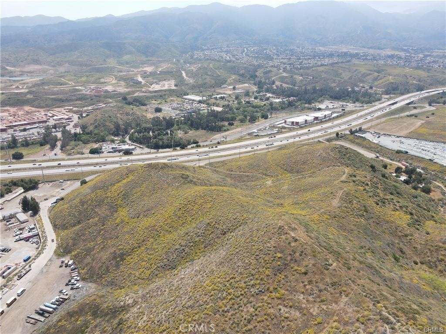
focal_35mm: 24
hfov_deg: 71.6
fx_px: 309
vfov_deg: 56.8
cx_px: 223
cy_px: 167
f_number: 2.8
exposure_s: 1/640
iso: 100
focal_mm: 4.5
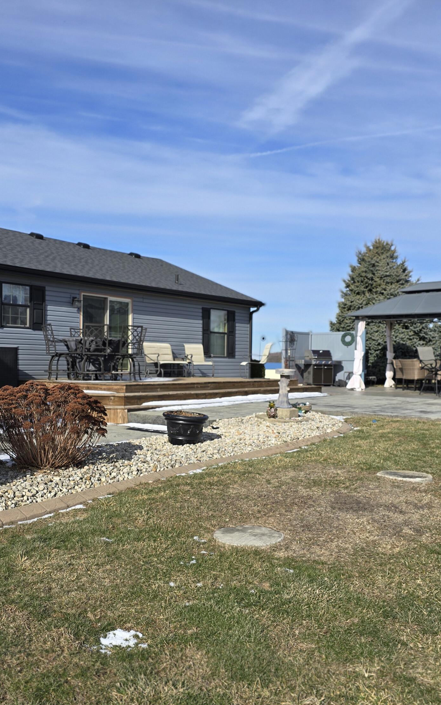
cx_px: 151
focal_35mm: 33
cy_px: 358
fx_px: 635
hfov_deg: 37.9
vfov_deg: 58.1
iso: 12
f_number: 1.7
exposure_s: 1/1013
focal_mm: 6.3
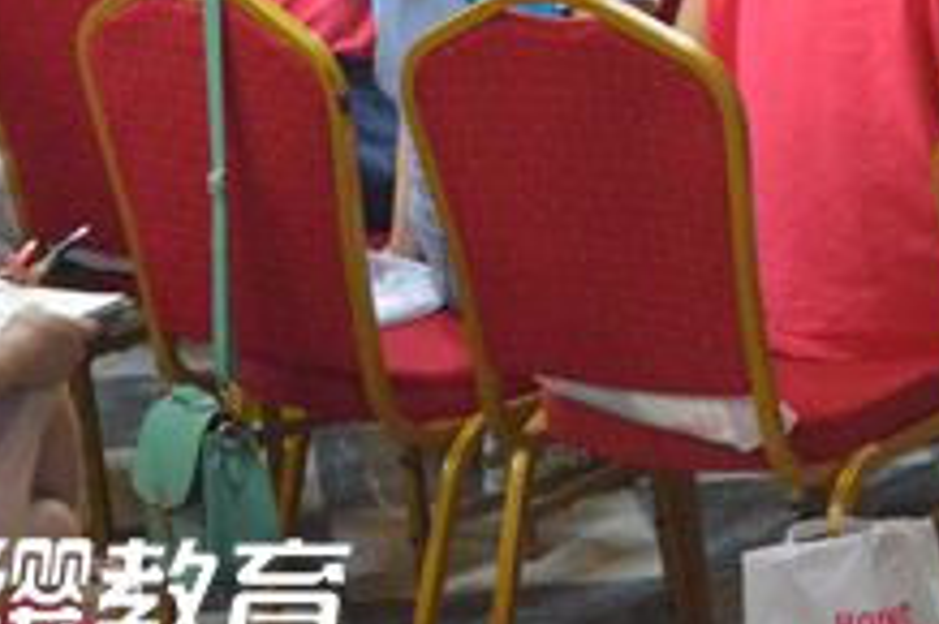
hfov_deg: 10.5
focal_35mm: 191
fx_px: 4978
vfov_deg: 7.0
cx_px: 1206
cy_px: -448
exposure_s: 1/60
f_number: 4.5
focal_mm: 52
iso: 6400
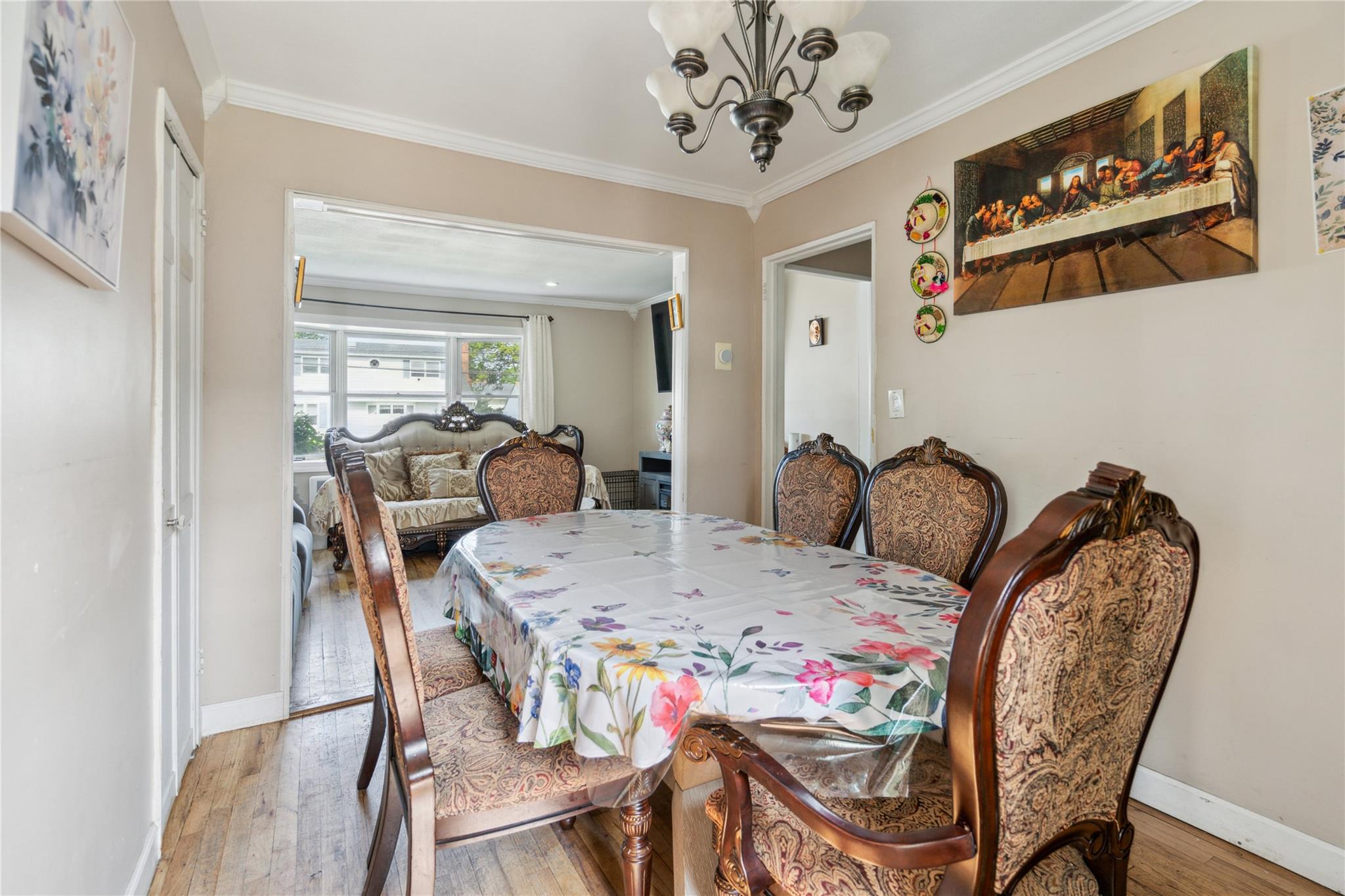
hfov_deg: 96.7
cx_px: 672
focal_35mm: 16
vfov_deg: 73.7
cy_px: 448
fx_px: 598
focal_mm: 16
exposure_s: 1/80
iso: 500
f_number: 5.6
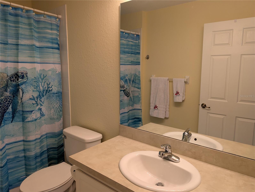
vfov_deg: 56.9
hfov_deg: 71.5
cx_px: 128
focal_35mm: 24
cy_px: 96
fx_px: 177
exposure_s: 1/24
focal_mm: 6.9
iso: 24
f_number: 1.68
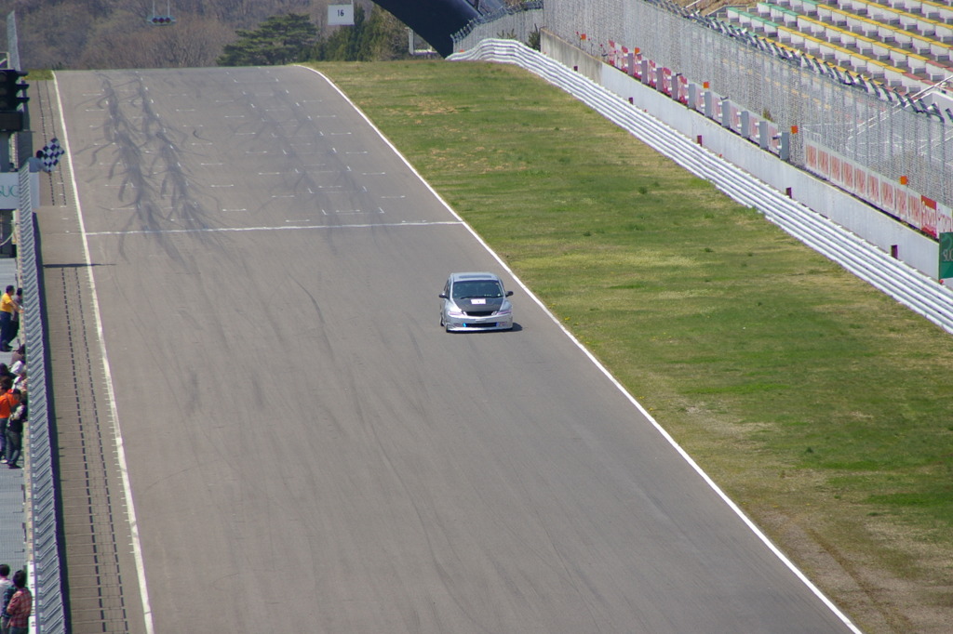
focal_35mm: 375
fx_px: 9923
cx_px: 476
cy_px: 317
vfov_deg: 3.7
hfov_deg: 5.5
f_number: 9.5
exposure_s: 1/500
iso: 200
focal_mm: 250
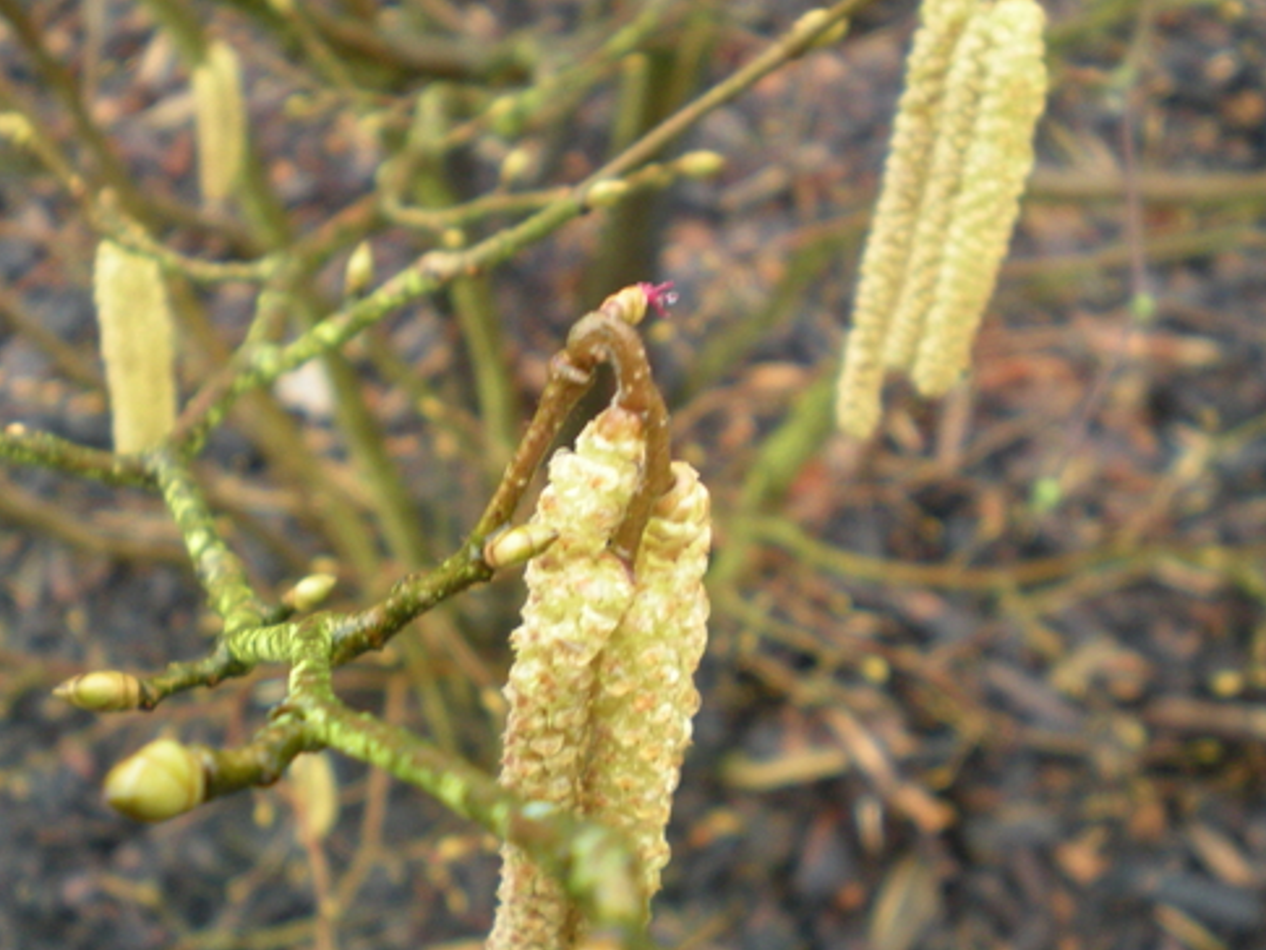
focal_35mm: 47
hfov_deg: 40.3
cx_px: 517
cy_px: 485
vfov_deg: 30.9
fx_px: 1719
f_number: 3.1
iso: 200
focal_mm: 6.3
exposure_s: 1/30.4
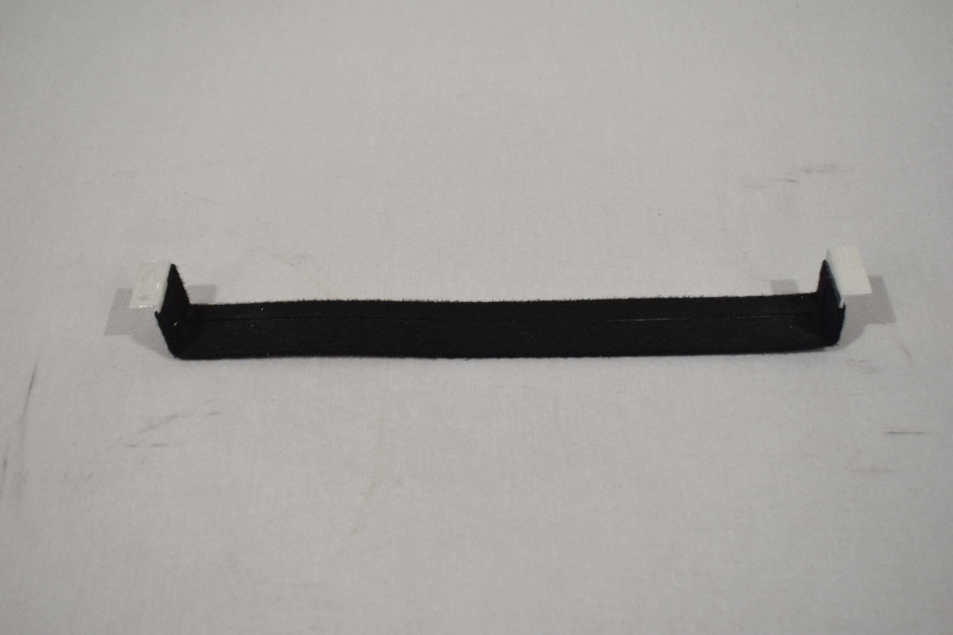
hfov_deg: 42.3
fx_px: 1231
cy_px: 318
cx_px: 476
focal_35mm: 46
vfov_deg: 28.9
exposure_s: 1/100
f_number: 5.6
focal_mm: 31
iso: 400
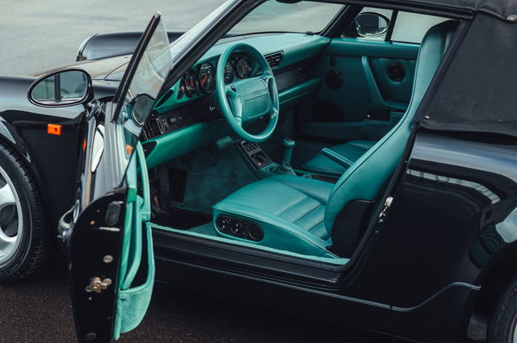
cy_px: 159
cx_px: 245
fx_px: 904
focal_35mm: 63
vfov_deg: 21.5
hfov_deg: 31.9
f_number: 4
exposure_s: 1/60
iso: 400
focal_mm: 52
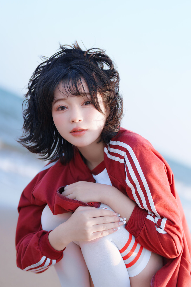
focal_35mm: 75
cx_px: 96
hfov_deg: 18.2
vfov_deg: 27.0
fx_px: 597
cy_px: 144
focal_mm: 50
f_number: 1.4
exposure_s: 1/3200
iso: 100
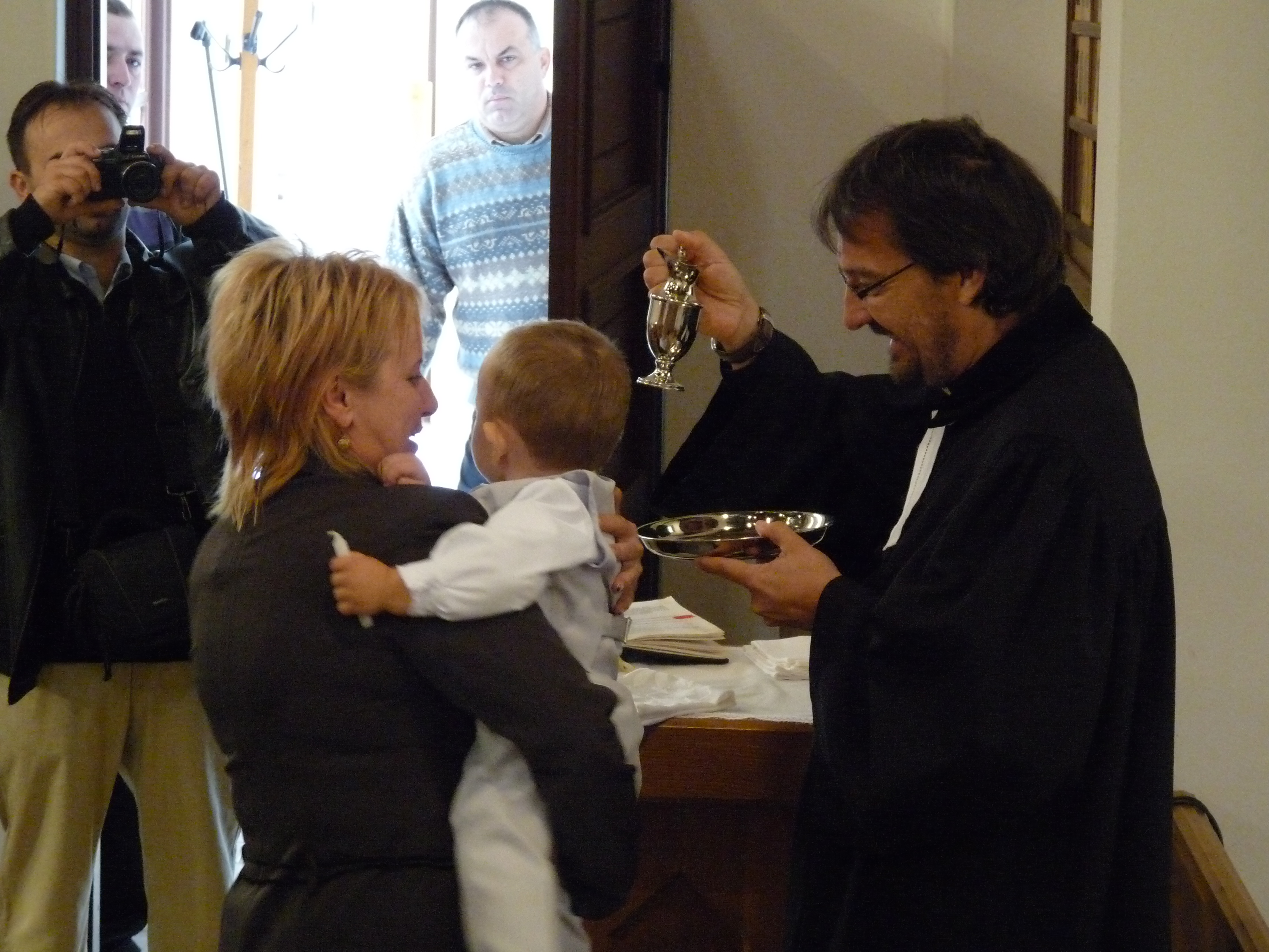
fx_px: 4729
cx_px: 634
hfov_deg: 15.3
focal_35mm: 129
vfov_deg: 11.5
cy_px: 476
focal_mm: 23
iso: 800
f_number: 3.6
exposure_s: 1/40
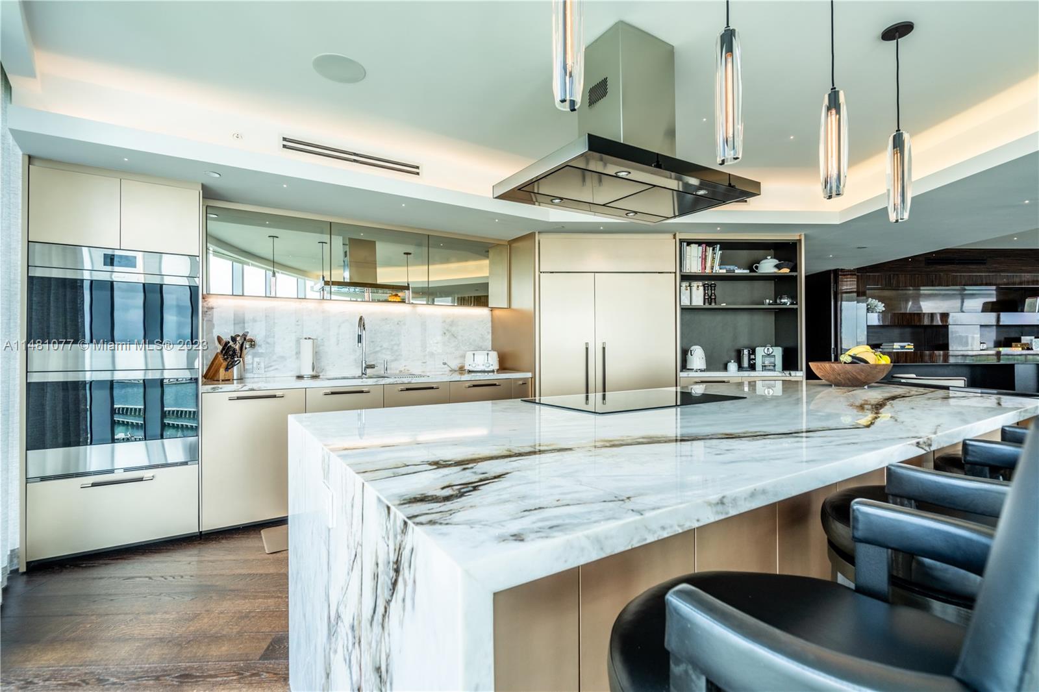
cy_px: 346
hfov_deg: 96.7
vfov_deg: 73.7
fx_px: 462
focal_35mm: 16
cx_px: 520
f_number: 7.1
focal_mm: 16
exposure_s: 1/1000
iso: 400
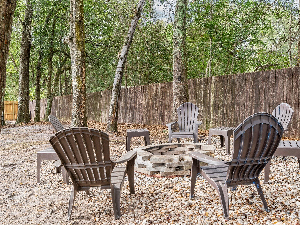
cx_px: 160
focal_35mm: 28
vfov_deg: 49.7
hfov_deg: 63.4
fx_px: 243
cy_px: 110
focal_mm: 25
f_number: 9
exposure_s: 1/80
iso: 250
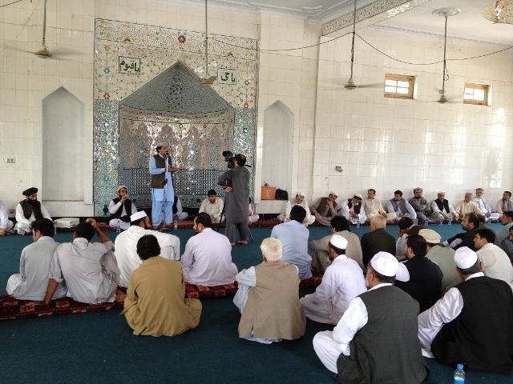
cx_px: 256
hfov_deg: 52.6
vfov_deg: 40.7
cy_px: 192
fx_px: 519
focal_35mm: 35
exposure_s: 1/40
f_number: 2.4
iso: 64
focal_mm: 4.28
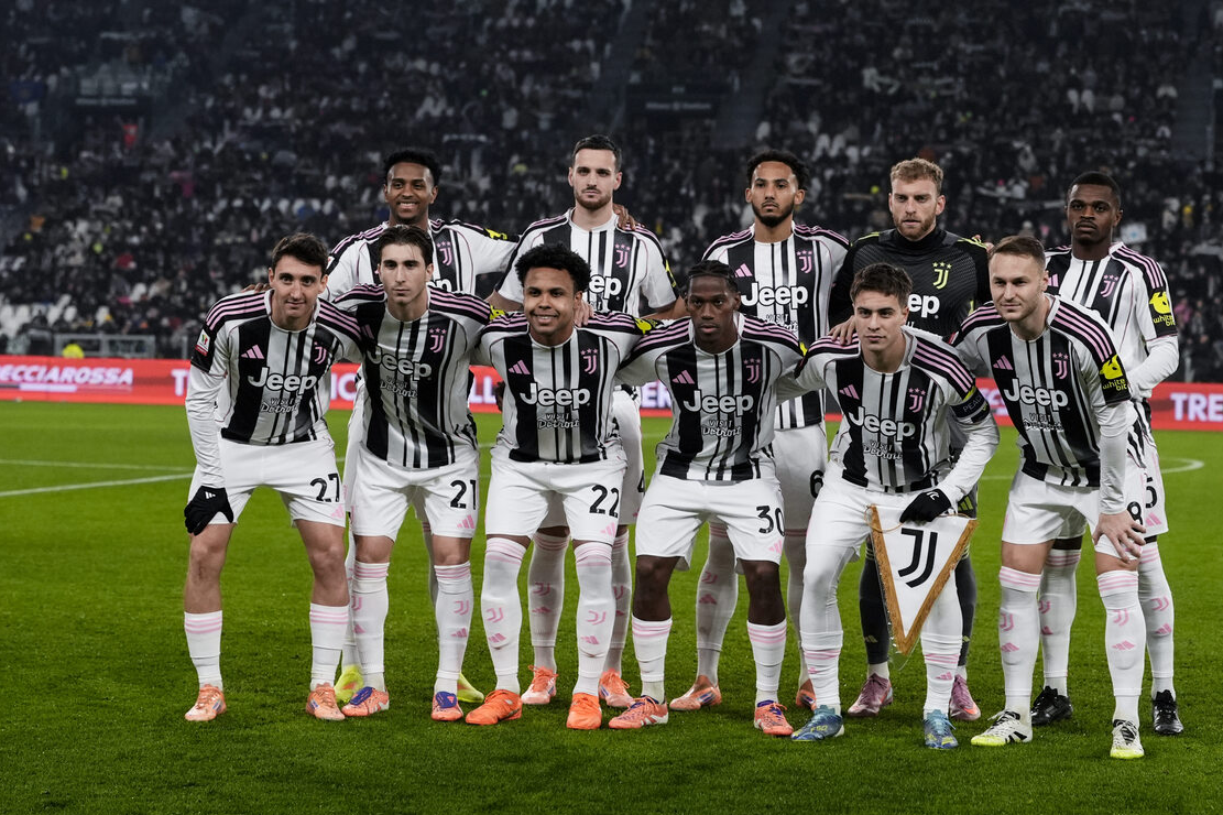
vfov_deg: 21.5
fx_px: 2139
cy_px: 338
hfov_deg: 31.9
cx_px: 671
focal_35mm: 63
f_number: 2.8
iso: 2000
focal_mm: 50
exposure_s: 1/3200
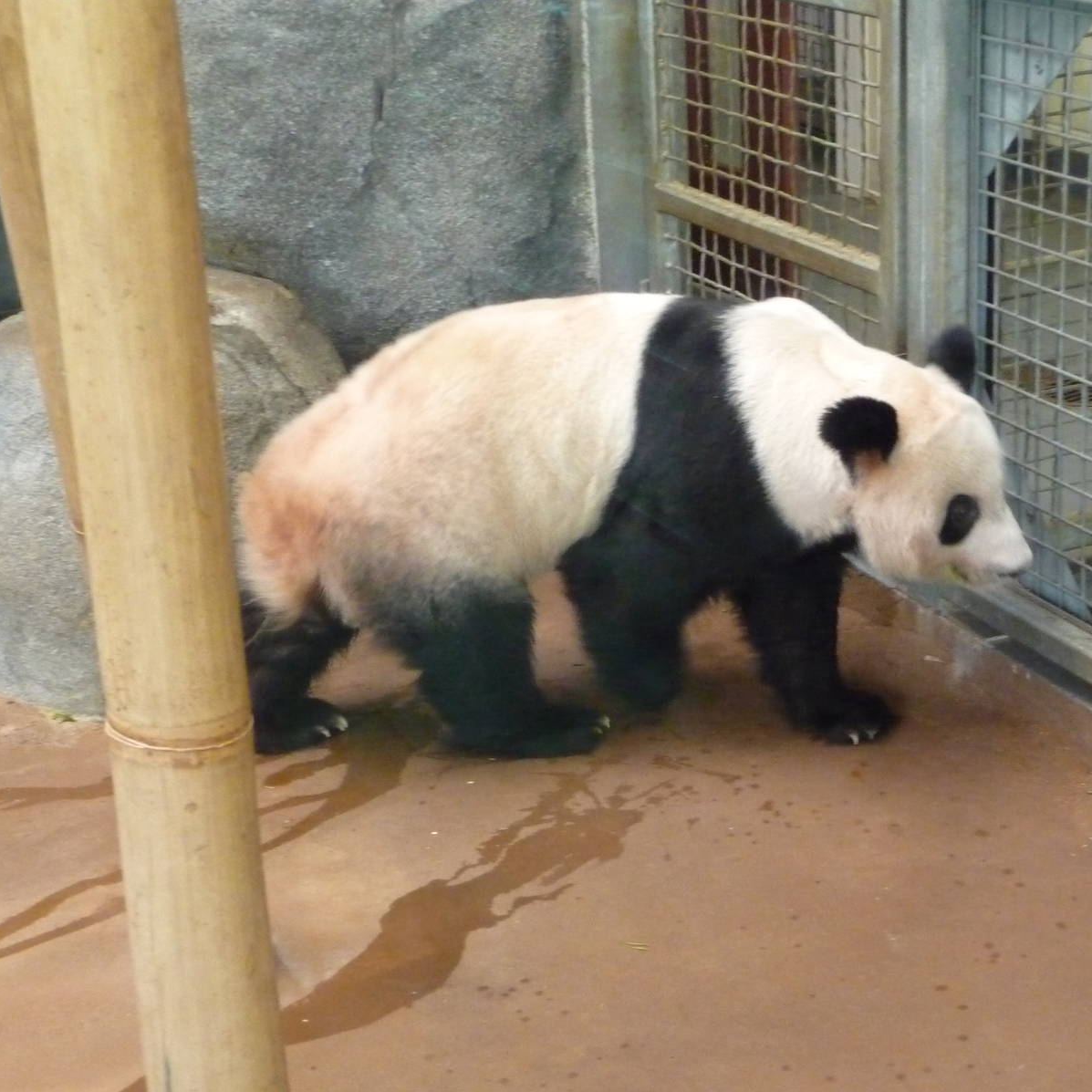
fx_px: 2320
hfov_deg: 26.4
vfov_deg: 26.5
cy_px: 546
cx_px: 654
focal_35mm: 65
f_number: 4.3
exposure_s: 1/30
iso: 800
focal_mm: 9.3
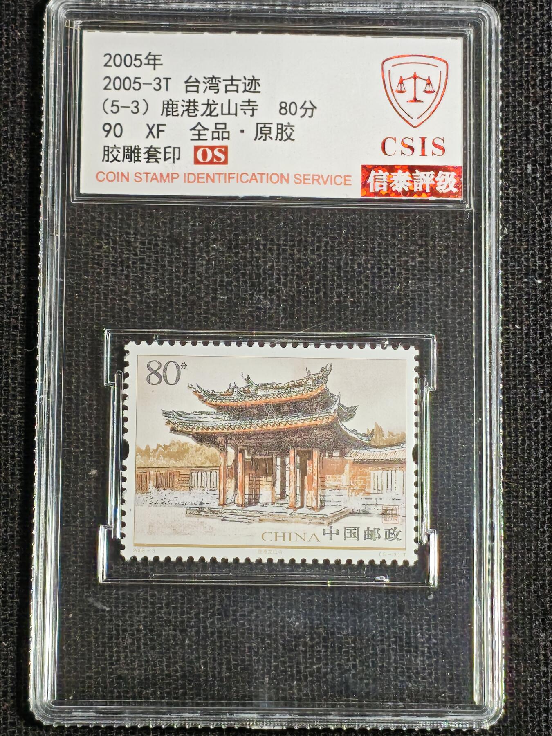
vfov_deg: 17.0
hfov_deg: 12.8
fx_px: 2466
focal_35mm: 116
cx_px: 276
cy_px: 368
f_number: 1.5
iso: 50
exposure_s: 1/449
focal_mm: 4.94
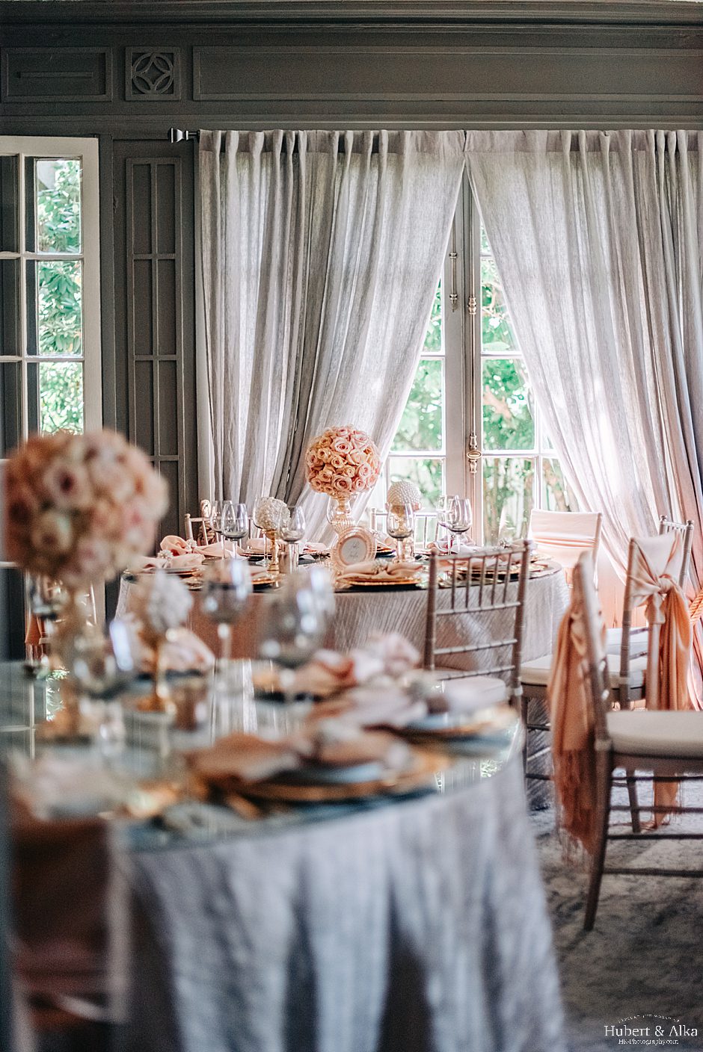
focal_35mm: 50
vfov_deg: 39.6
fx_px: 1463
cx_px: 352
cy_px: 526
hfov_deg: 27.0
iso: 800
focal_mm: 50
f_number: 1.4
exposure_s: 1/1600
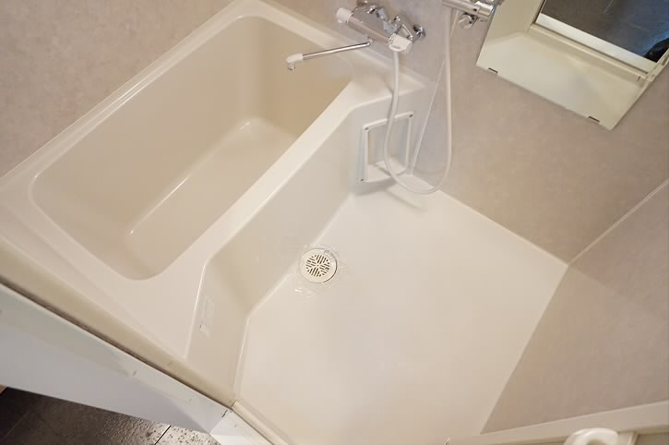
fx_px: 446
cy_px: 222
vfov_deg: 53.0
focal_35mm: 24
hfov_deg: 73.8
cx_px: 334
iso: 3200
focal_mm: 16
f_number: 3.5
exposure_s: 1/80
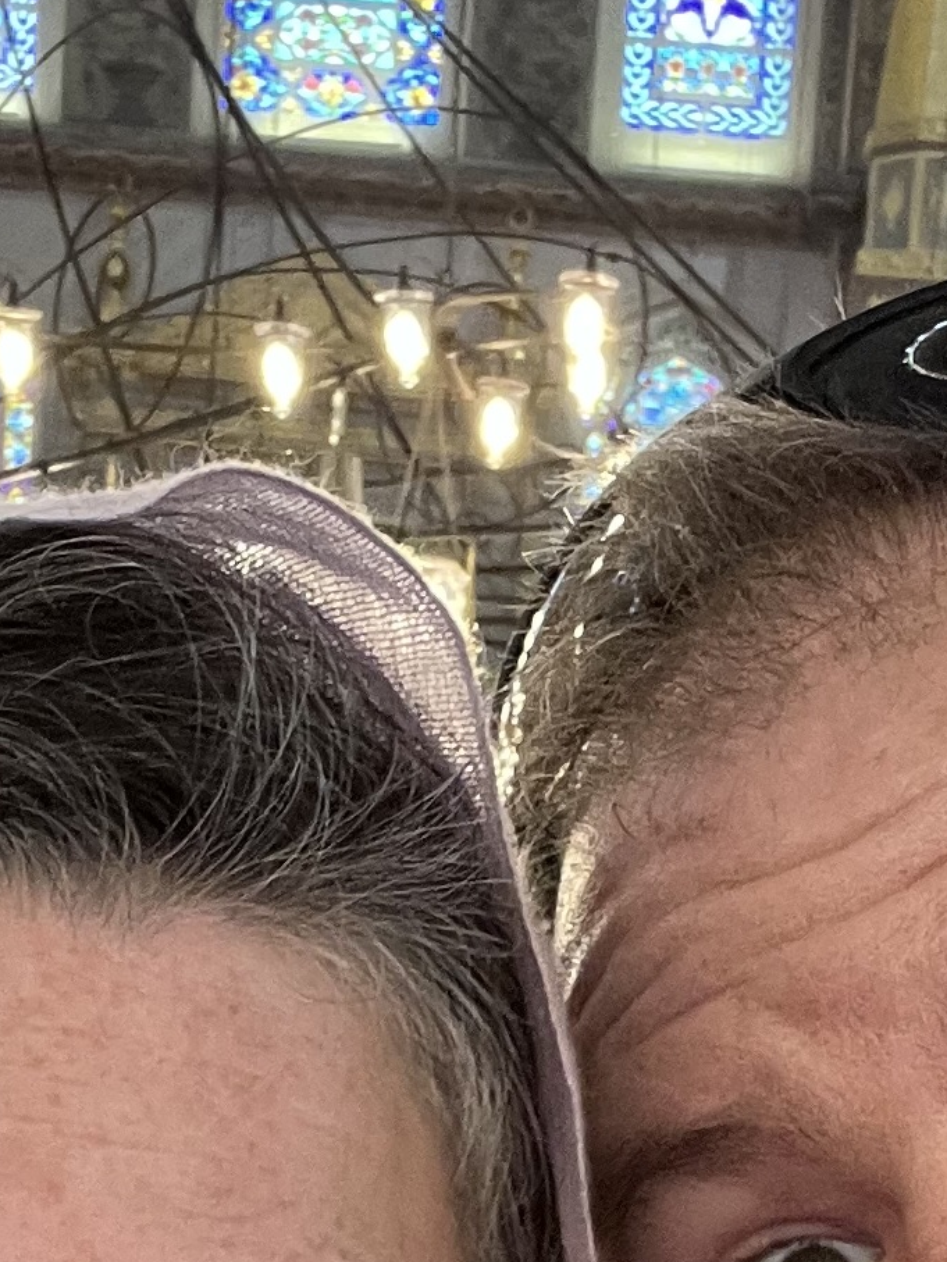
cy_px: 1693
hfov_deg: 14.5
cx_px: 595
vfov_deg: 17.9
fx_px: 3721
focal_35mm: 102
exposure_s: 1/50
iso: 250
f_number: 2.2
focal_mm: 2.71
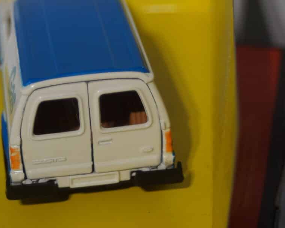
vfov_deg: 12.2
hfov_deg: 15.0
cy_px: 105
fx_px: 1072
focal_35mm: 127
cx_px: 49
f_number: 4.5
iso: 640
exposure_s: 1/160
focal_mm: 50
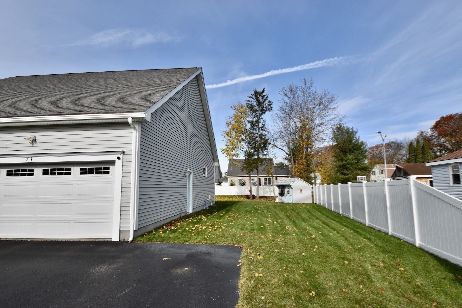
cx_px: 231
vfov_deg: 63.2
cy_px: 154
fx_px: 250
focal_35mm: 20
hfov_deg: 85.4
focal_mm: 13
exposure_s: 1/400
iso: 200
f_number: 10
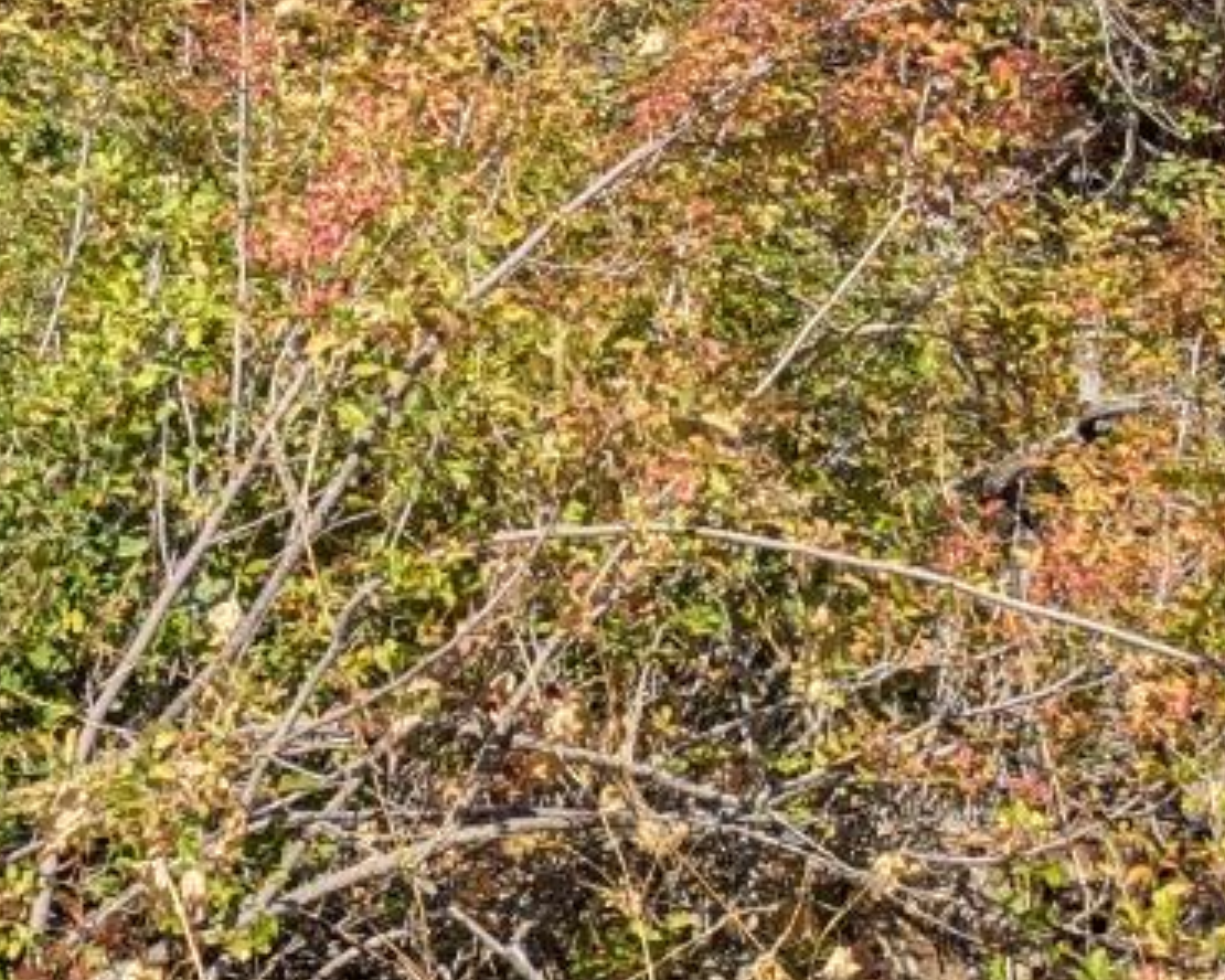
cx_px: -536
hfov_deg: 18.2
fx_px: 3444
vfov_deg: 15.7
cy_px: -101
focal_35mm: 95
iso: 48
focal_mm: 6.81
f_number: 1.85
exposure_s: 1/1795
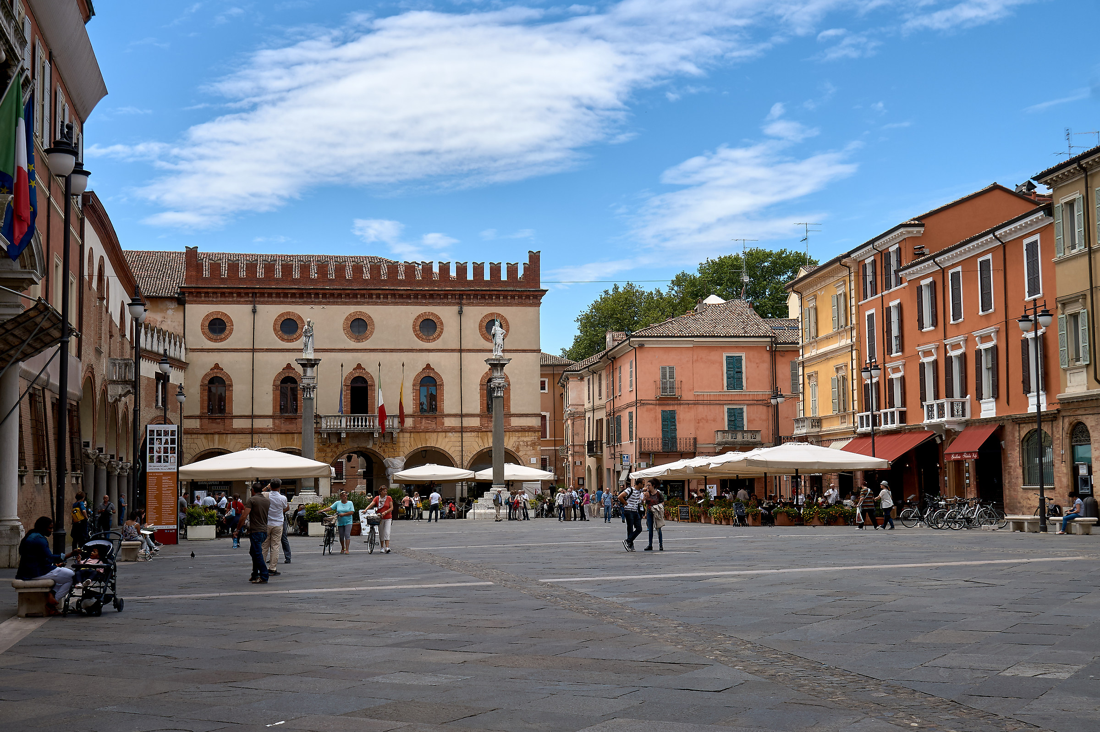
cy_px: 366
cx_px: 550
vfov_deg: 33.0
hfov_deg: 48.0
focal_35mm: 40
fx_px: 1237
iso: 100
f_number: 11
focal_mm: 27
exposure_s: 1/200
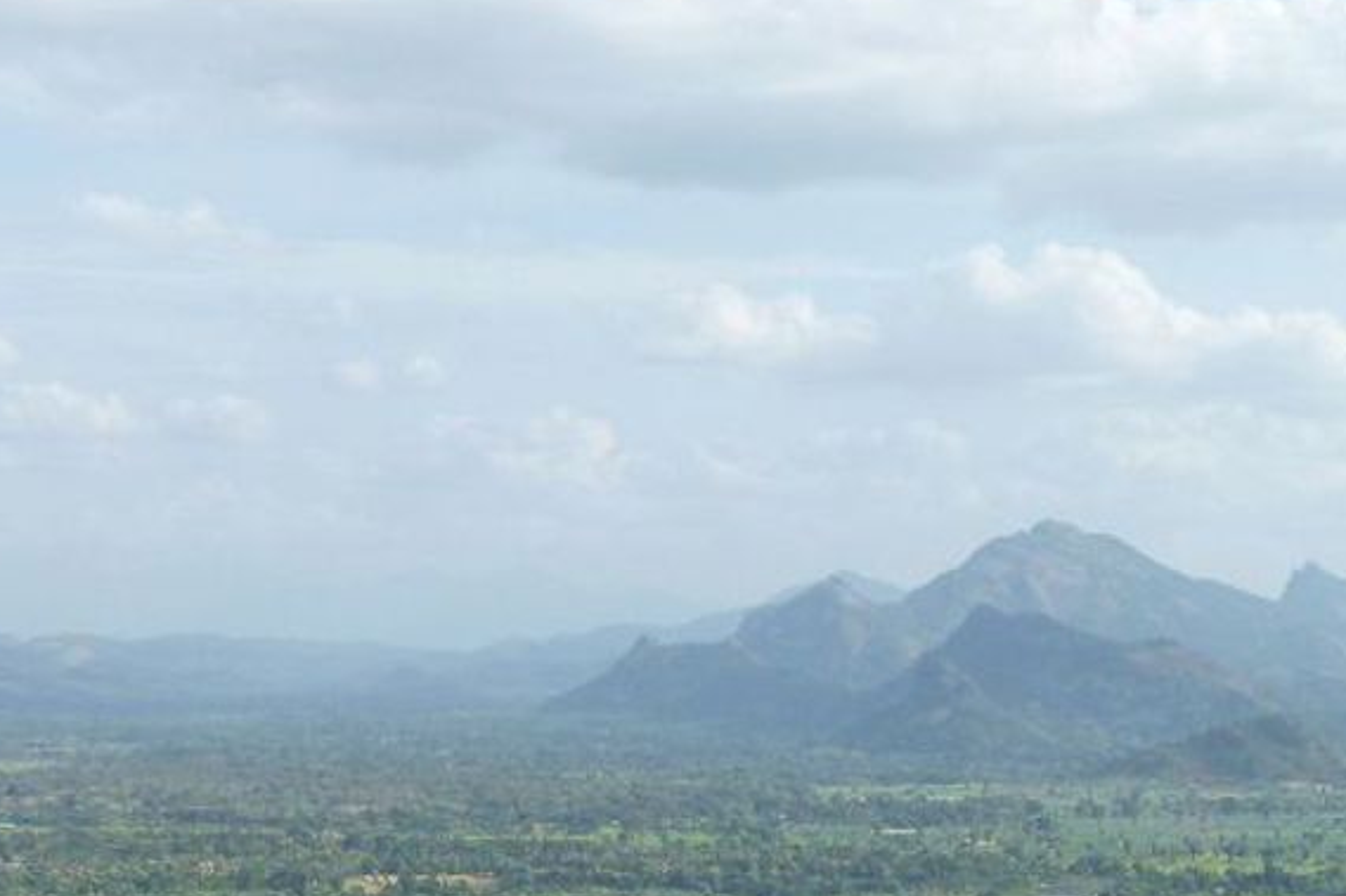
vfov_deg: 11.5
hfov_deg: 17.3
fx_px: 4410
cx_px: 871
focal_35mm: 118
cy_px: 872
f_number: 5.6
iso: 160
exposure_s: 1/400
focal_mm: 11.1
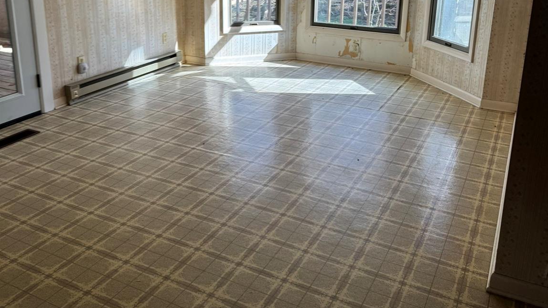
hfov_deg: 56.6
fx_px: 509
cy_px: 65
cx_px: 275
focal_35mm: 35
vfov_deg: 32.8
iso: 64
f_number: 1.78
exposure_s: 1/121
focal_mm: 6.76
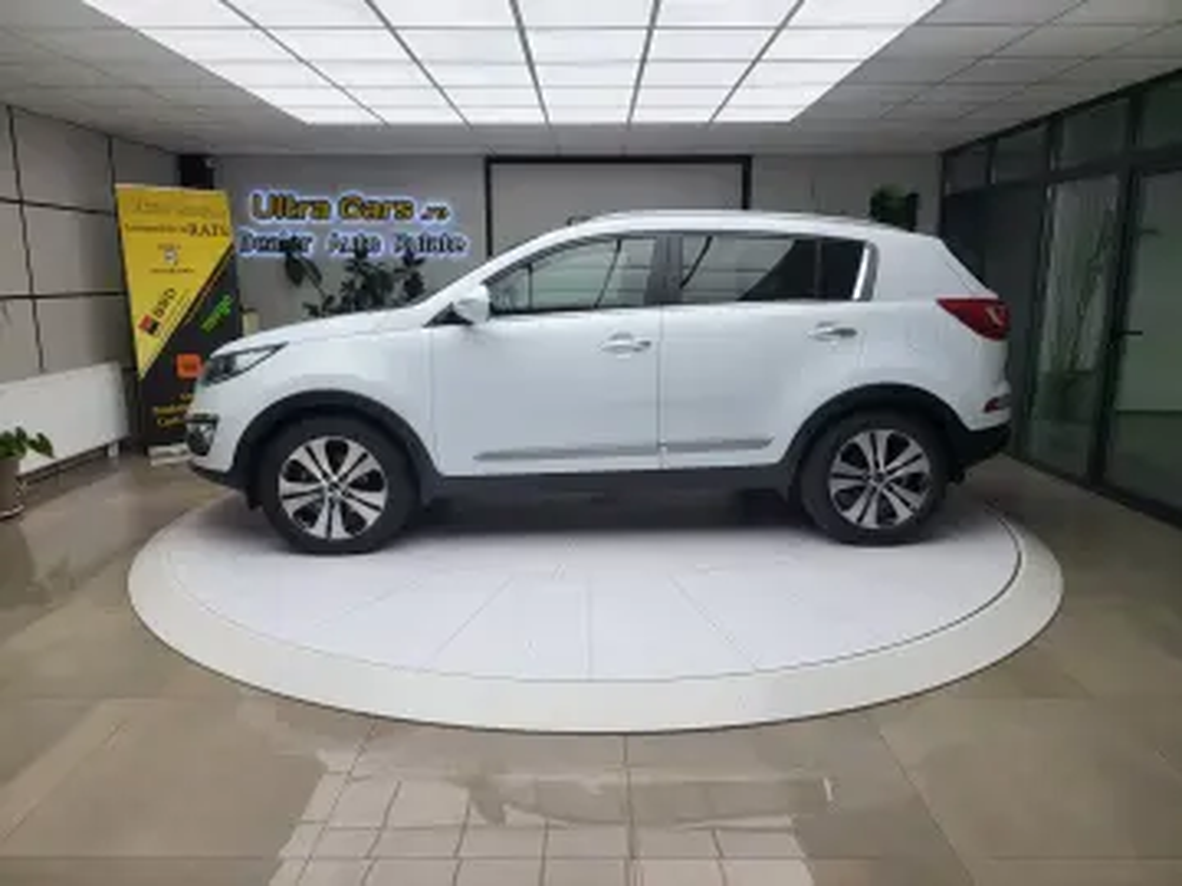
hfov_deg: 71.6
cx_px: 591
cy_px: 443
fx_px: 820
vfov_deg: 56.8
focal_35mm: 24
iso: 40
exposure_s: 1/410
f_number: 1.8
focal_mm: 5
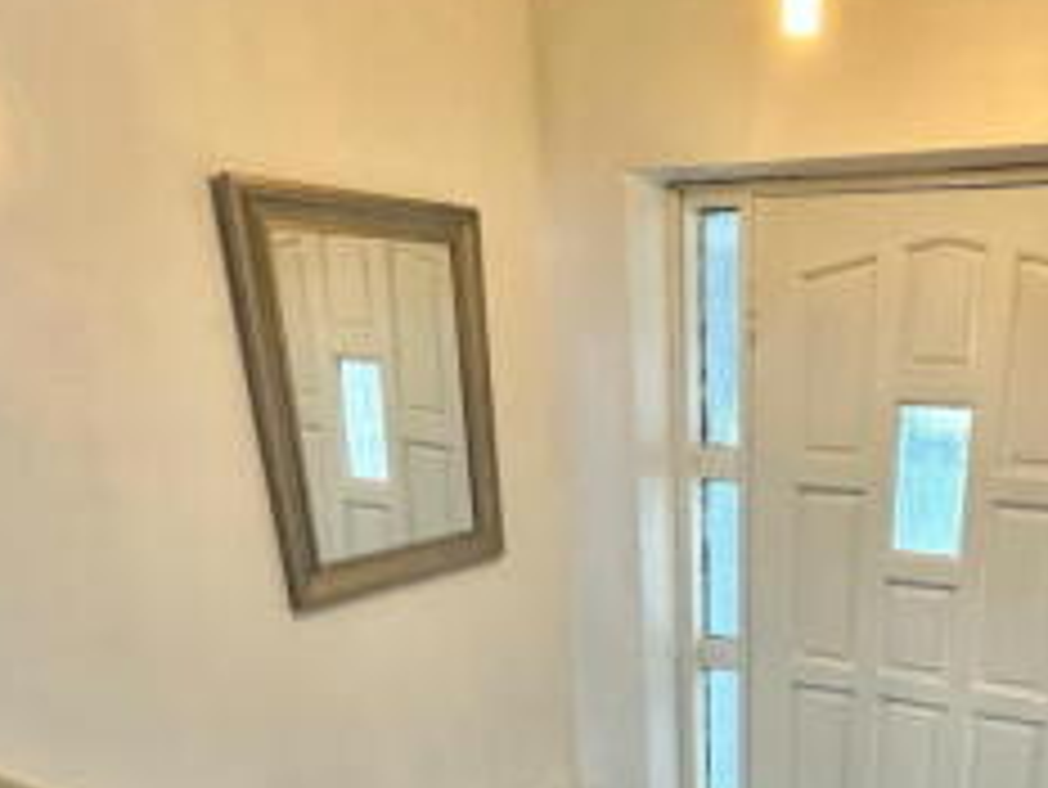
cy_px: 813
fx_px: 1060
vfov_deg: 36.1
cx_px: 785
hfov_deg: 50.5
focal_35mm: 35
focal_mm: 2.22
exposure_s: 1/100
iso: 250
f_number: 2.2
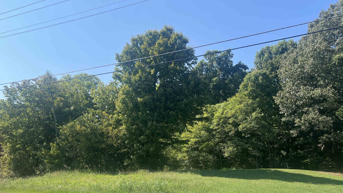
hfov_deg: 66.1
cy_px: 126
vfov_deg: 39.8
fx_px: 264
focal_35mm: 29
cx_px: 169
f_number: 1.5
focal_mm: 5.7
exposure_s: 1/2008
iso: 50
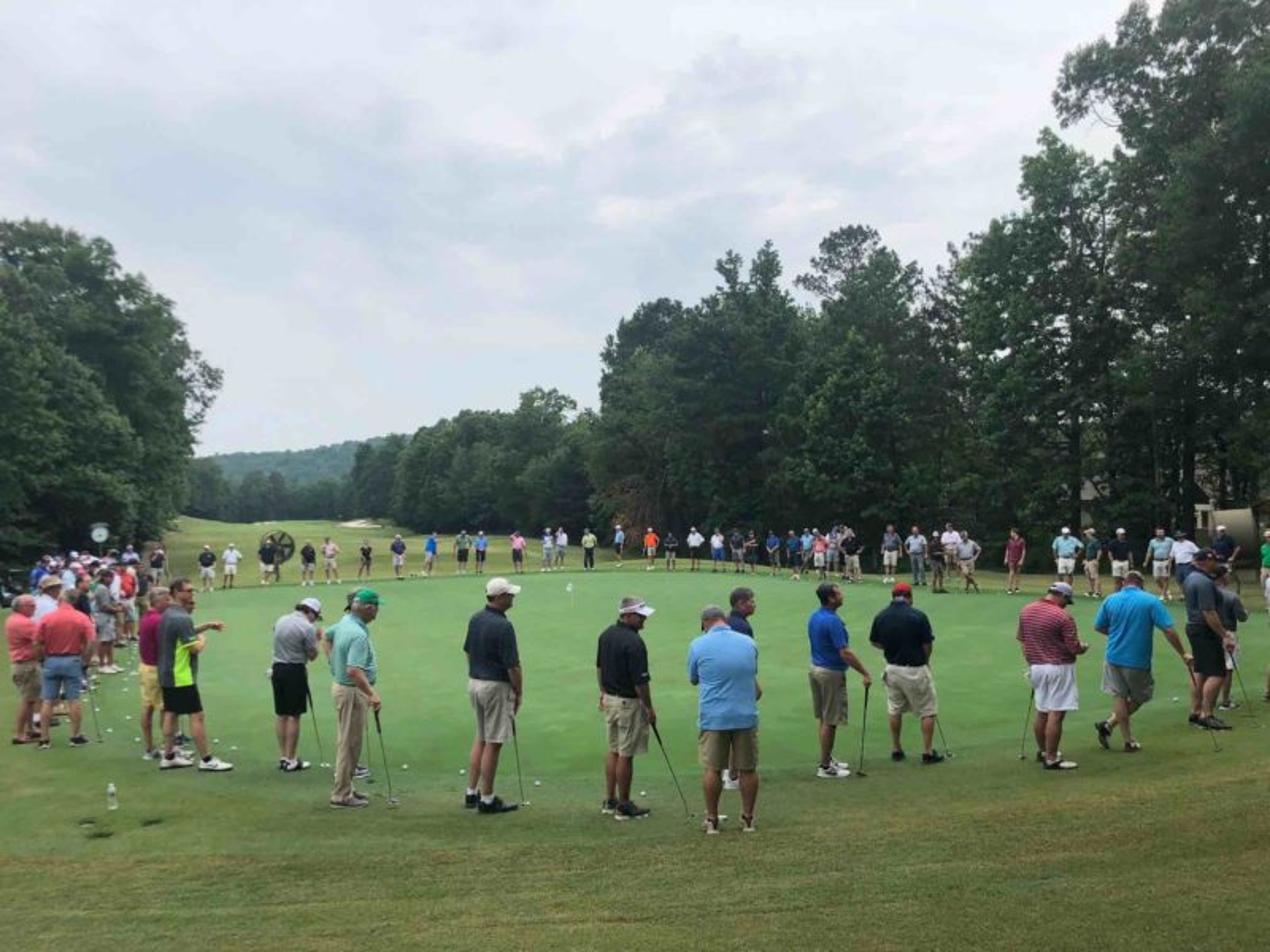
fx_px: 1027
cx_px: 635
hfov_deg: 63.4
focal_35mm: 28
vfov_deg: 49.7
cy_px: 476
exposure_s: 1/1567
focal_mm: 4
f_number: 1.8
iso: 20
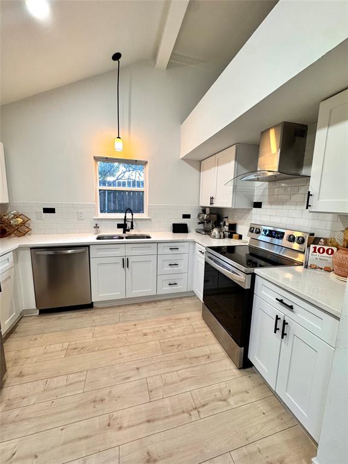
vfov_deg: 102.1
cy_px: 232
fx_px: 188
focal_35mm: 14
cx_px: 174
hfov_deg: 85.7
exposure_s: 1/120
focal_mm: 2.22
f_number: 2.2
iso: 250
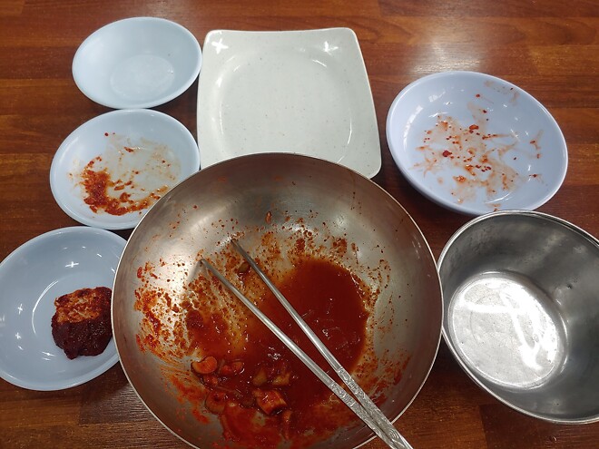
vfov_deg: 54.9
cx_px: 300
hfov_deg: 69.4
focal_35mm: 25
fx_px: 433
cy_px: 224
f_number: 1.5
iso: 50
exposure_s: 1/120
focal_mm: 4.23
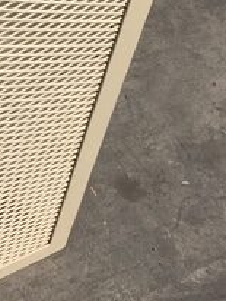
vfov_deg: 21.2
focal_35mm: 90
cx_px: -51
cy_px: 20
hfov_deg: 15.8
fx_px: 782
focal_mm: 4.15
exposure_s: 1/3968
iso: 32
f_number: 2.2
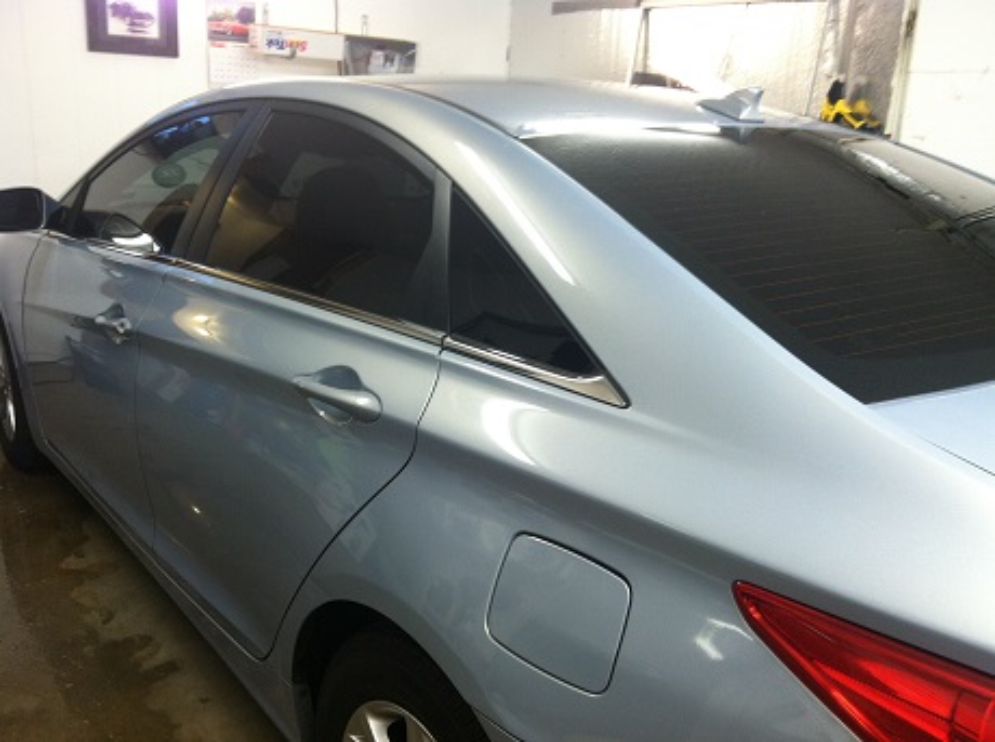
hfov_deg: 52.7
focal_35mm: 35
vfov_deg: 40.6
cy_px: 371
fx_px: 1004
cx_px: 498
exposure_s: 1/15
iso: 100
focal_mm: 3.85
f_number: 2.8
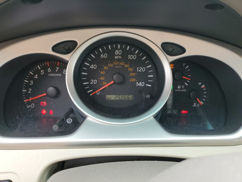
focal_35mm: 26
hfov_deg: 67.3
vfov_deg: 53.1
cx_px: 121
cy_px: 91
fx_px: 182
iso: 74
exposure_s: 1/120
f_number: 1.5
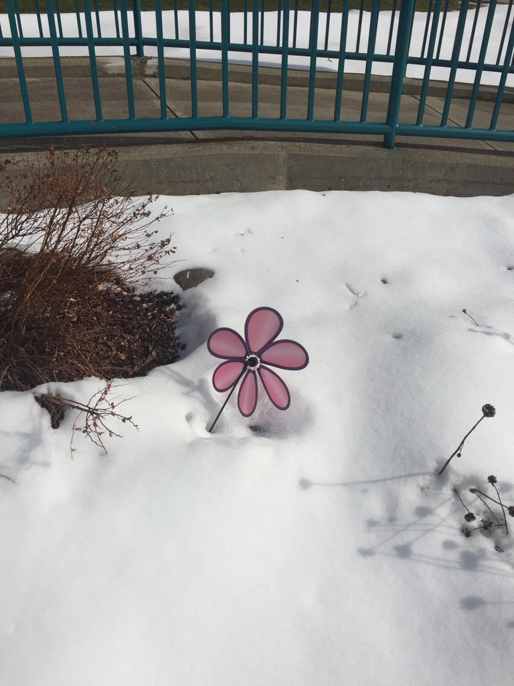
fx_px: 574
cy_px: 343
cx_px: 257
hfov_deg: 48.2
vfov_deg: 61.7
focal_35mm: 29
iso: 32
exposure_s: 1/7937
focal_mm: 4.15
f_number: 2.2
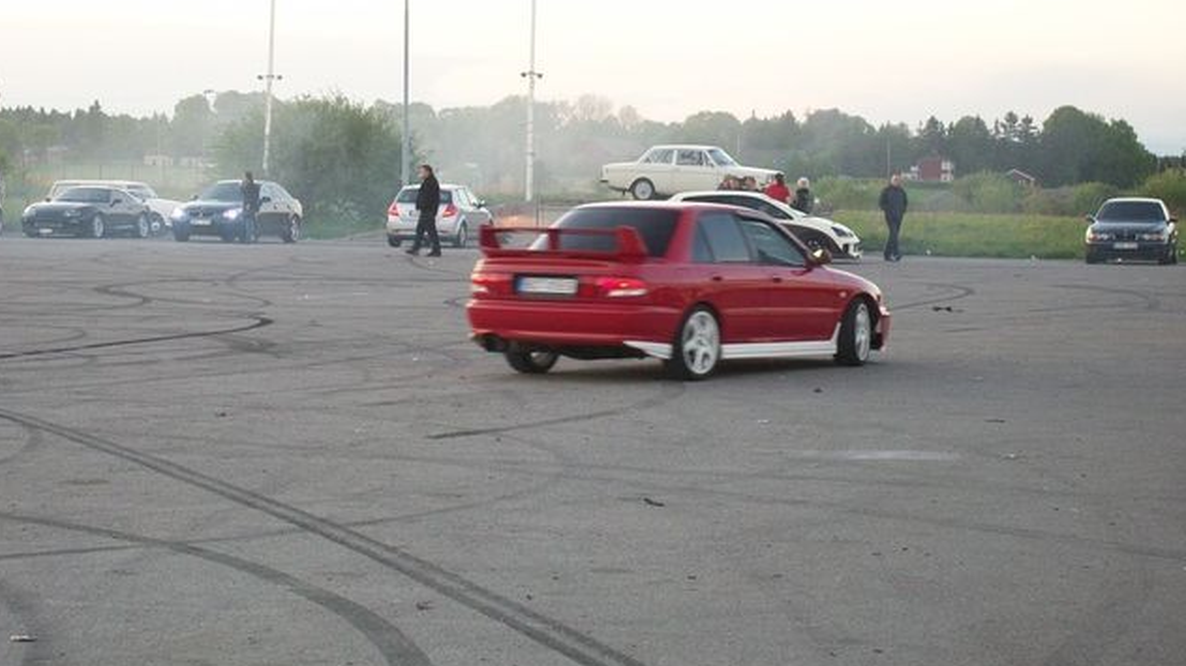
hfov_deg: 22.2
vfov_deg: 12.6
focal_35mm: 96
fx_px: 3018
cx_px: 593
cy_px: 300
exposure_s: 1/40
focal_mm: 14.3
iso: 80
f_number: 4.3
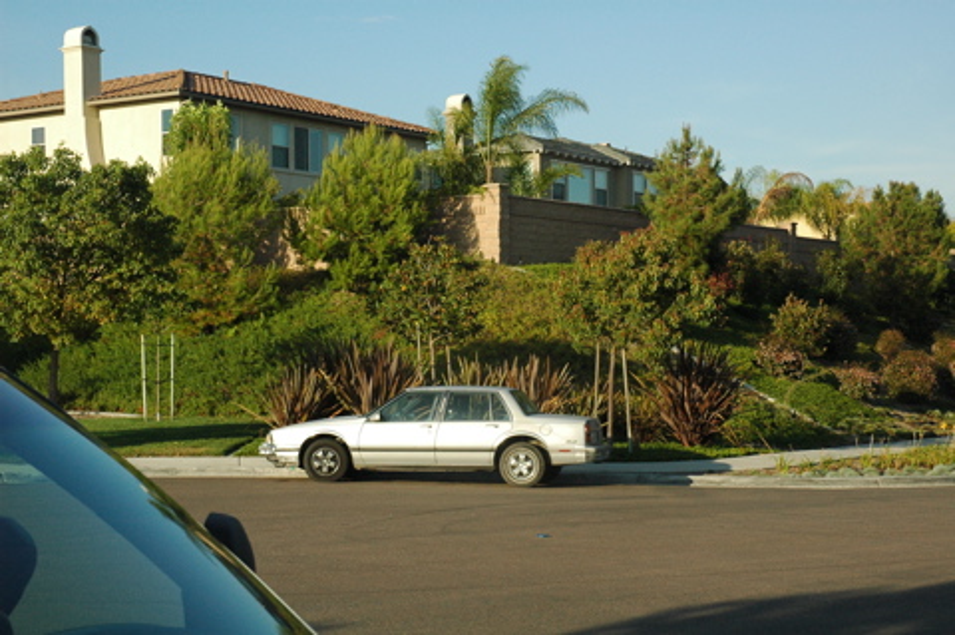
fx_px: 1590
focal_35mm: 60
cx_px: 478
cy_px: 318
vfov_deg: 22.6
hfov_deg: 33.4
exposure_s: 1/500
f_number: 11
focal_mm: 40
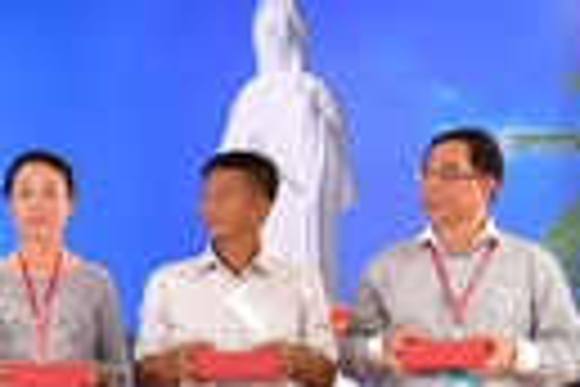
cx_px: -697
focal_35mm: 176
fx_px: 2835
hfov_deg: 10.4
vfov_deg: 7.8
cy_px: 400
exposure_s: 1/30
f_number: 4
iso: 640
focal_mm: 35
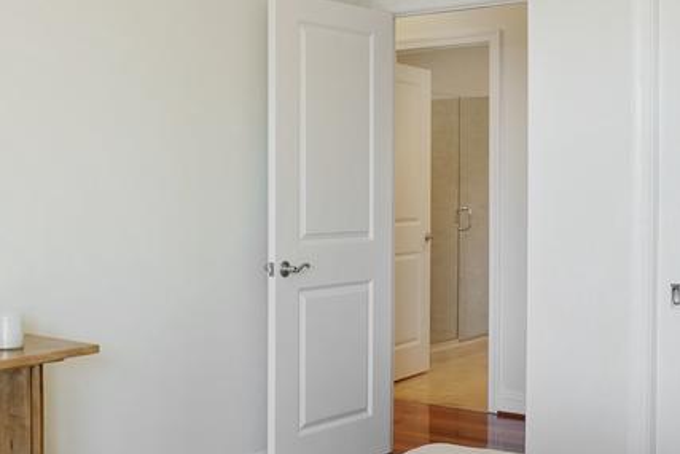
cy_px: 203
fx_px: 1020
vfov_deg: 25.1
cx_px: 166
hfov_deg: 36.0
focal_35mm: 54
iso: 1250
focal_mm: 16
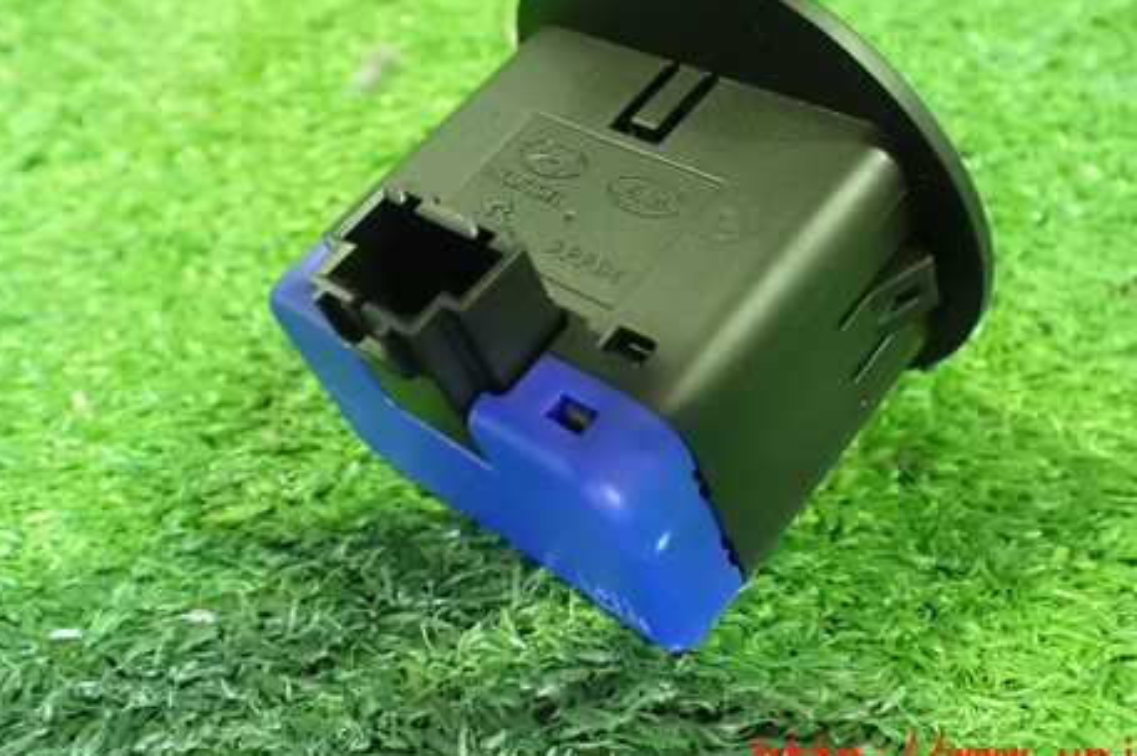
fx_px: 1294
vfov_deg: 32.2
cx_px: 570
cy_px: 234
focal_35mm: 41
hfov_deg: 47.4
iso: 1600
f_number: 2.3
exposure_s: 1/25
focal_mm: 5.4
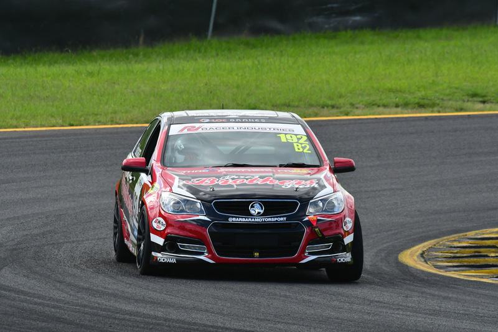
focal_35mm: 750
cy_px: 166
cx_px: 249
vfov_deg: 1.8
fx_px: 10378
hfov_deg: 2.7
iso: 1000
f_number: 11
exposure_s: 1/640
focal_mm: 500
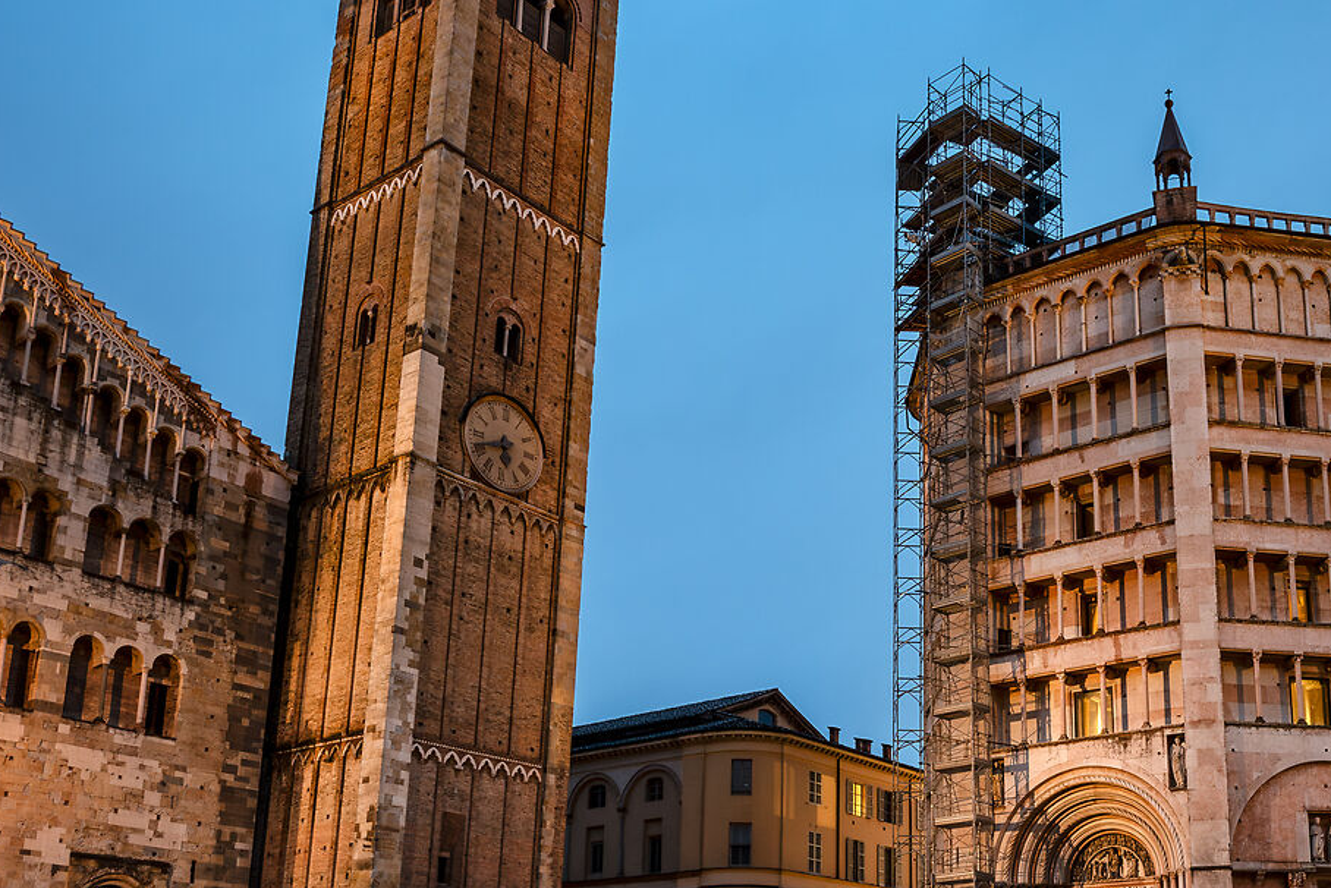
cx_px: 931
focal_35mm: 37
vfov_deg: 34.4
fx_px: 1368
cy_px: 761
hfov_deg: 50.5
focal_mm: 14
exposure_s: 1/2
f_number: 8
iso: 800
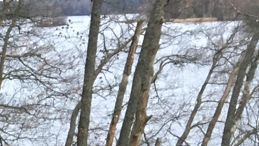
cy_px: 402
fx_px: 1154
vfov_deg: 6.7
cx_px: -173
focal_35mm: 168
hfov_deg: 12.0
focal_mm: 4.15
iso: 160
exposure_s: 1/33
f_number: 2.2
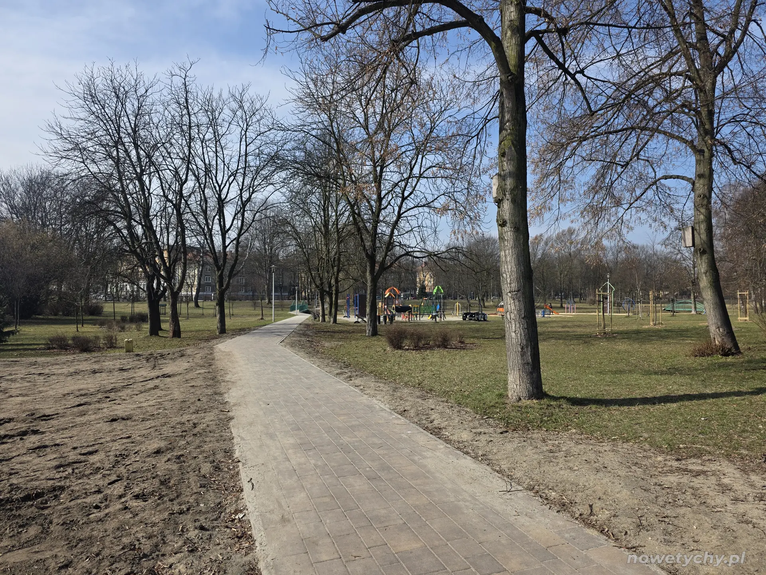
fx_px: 509
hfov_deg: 73.9
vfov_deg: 58.9
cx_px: 383
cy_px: 288
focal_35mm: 23
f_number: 1.7
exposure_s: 1/5017
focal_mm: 6.3
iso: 80
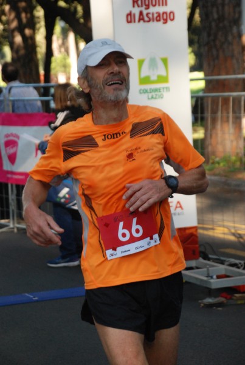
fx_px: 1219
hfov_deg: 11.5
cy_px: 182
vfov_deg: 17.0
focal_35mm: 120
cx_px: 122
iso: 1000
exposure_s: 1/400
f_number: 5.6
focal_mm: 80
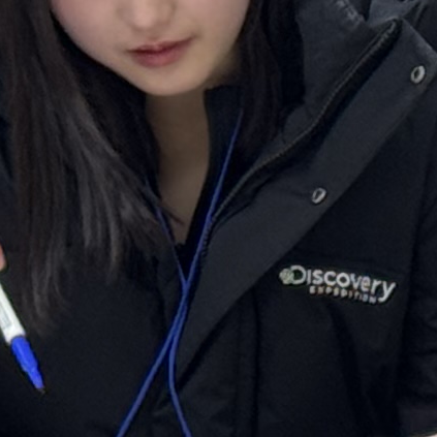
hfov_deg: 4.3
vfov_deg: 4.3
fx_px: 5770
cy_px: 182
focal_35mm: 404
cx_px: 542
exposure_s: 1/120
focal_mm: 6.76
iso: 80
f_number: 1.78
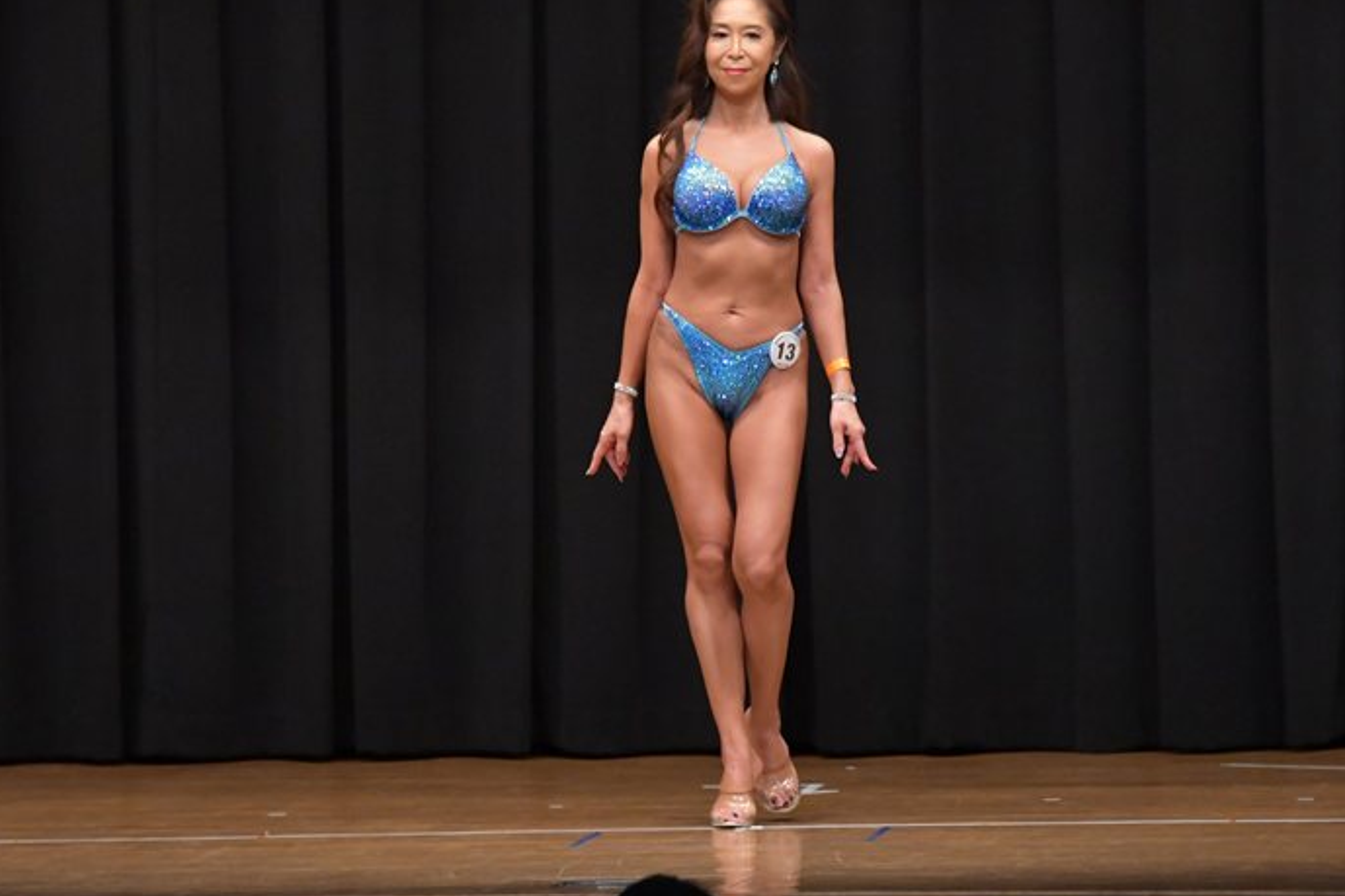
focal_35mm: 253
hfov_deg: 8.1
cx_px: 712
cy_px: 422
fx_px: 9450
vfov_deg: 5.4
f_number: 5.6
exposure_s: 1/400
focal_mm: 150
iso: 6400
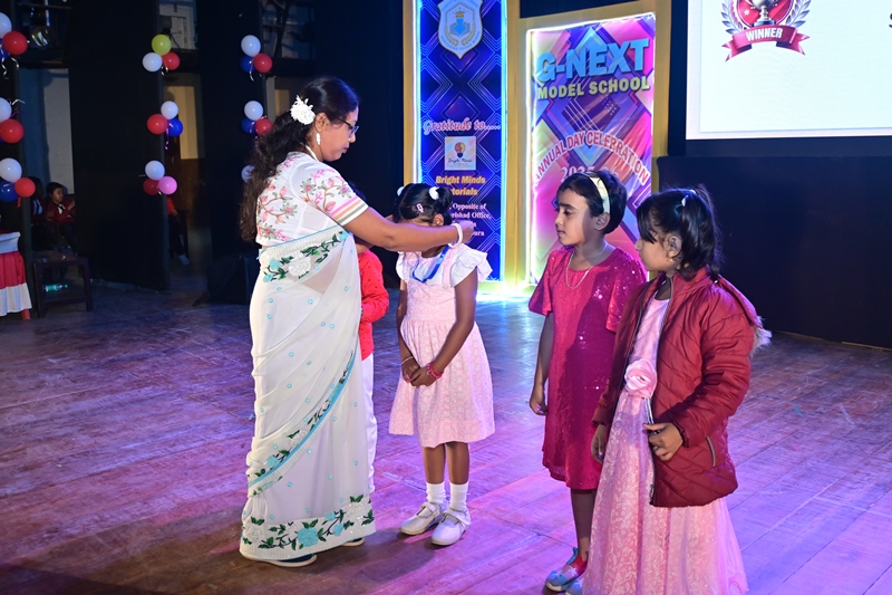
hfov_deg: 43.0
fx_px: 1133
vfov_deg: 29.4
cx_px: 446
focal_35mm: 46
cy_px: 298
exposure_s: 1/200
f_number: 4.8
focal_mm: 30.5
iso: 640
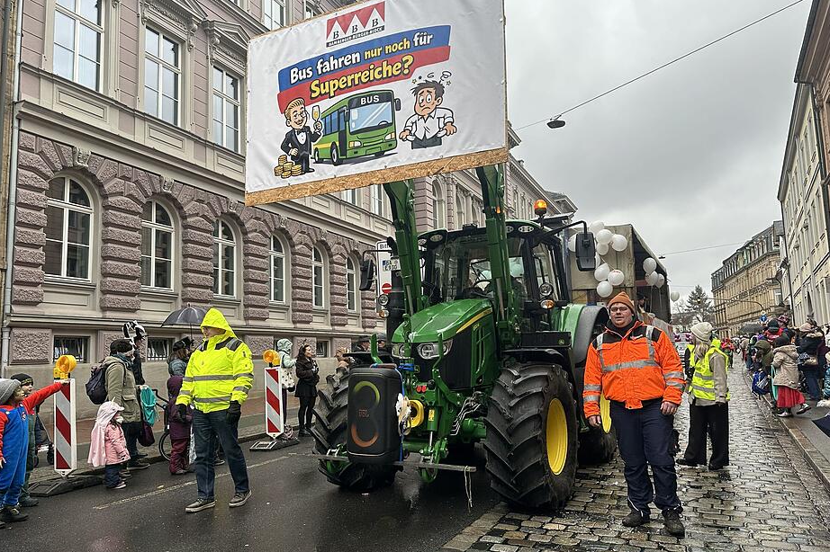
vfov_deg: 49.5
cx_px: 399
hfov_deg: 69.4
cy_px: 292
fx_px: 599
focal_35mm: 26
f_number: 1.78
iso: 80
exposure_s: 1/355
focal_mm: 6.86
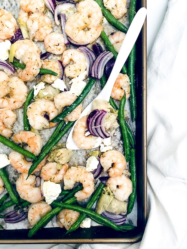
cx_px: 94
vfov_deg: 67.3
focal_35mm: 26
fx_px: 187
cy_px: 124
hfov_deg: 53.0
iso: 200
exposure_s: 1/60
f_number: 1.8
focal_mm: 4.25
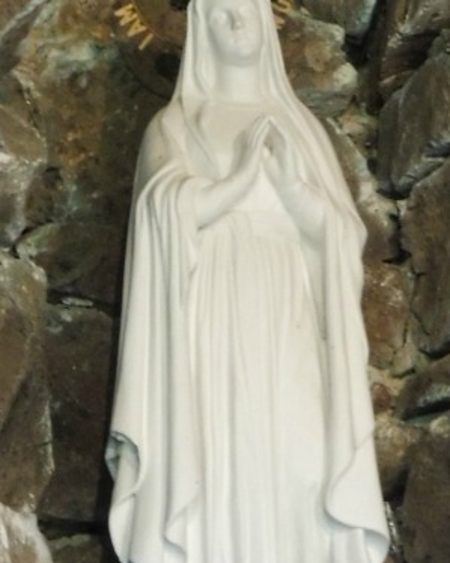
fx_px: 2865
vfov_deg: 11.2
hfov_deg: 9.0
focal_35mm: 172
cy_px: 363
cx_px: 254
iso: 500
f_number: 5.1
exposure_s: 1/8
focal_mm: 14.2
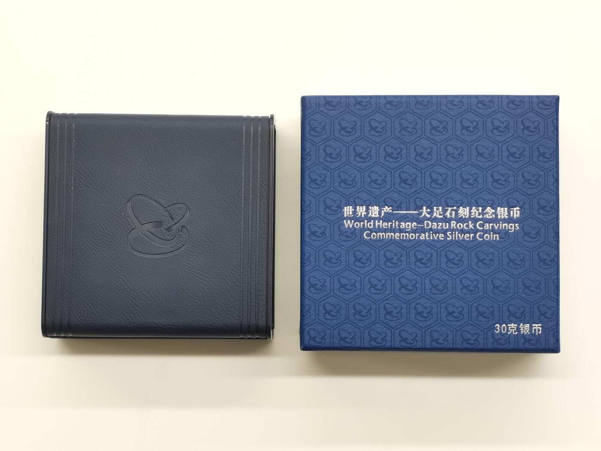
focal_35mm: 81
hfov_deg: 24.1
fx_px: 1406
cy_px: 226
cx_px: 300
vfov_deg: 18.2
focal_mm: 7.48
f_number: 16
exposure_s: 1/50
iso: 200
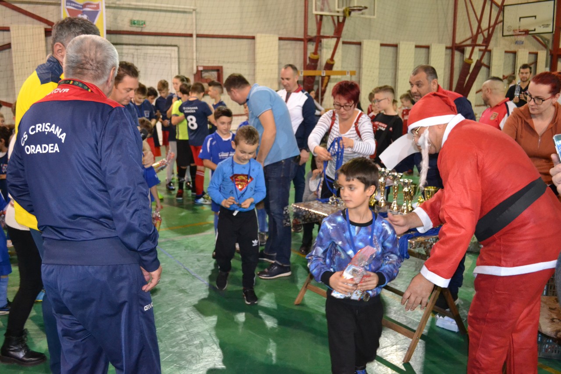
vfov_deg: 40.0
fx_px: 514
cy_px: 187
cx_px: 280
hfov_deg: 57.2
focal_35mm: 33
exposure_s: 1/60
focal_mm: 22
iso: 2800
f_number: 4
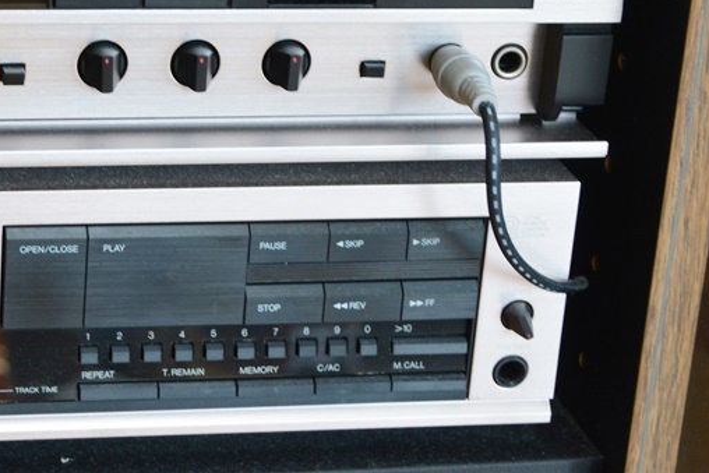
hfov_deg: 19.9
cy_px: 56
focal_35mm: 101
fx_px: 1990
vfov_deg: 13.5
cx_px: 89
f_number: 5
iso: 640
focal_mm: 38
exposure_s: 1/60
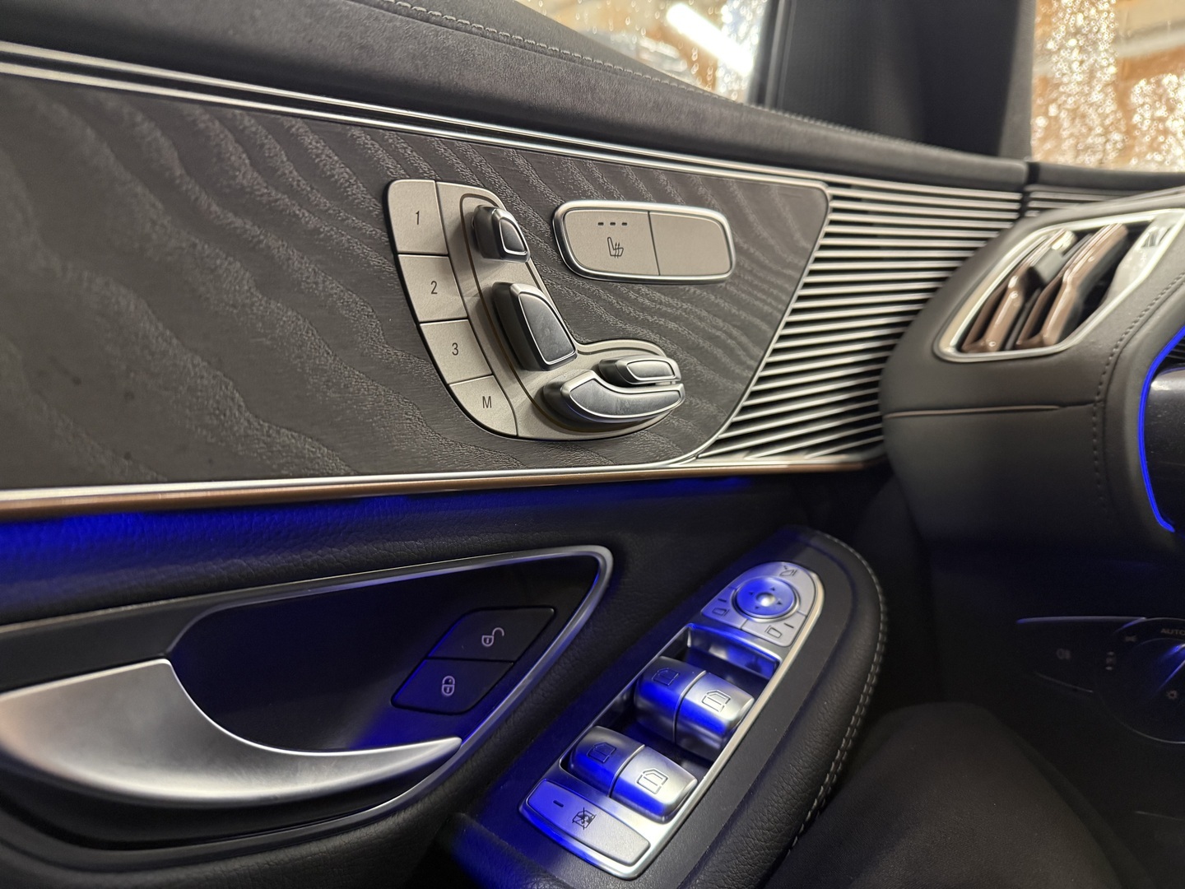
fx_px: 822
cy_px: 444
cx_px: 592
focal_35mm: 24
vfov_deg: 56.8
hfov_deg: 71.6
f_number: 1.78
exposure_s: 1/53
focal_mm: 6.76
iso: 500
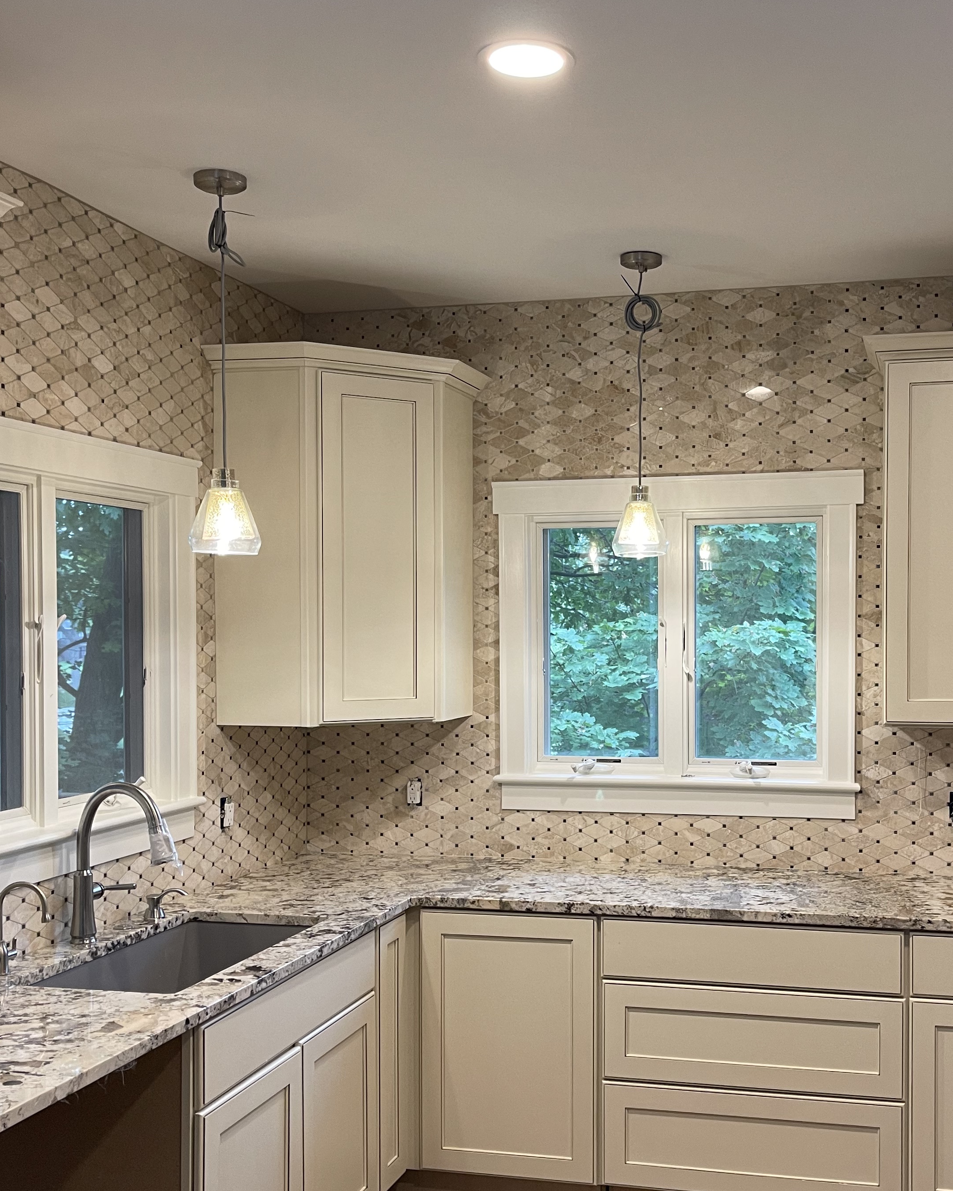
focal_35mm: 38
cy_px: 660
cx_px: 618
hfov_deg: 38.8
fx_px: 1340
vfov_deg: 47.9
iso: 100
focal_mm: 5.1
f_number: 1.6
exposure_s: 1/60
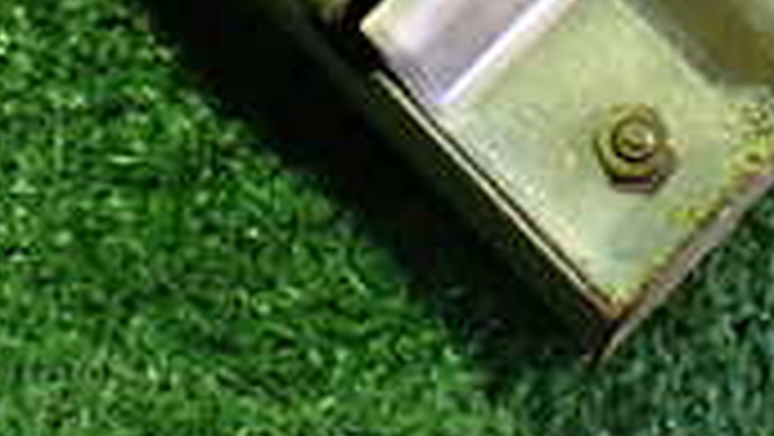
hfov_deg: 18.7
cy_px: -360
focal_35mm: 114
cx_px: 562
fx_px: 2341
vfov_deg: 10.0
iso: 800
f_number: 2.3
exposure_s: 1/80
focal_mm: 5.4
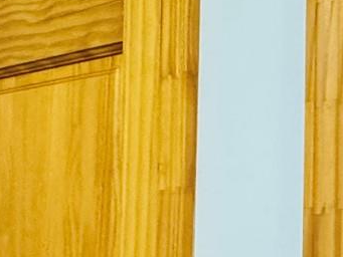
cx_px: 407
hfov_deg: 21.6
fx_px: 833
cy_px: 210
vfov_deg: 17.4
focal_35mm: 84
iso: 1000
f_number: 2.2
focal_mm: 2.22
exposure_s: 1/40
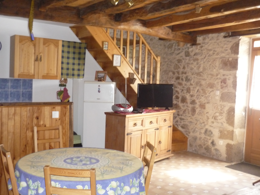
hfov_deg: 49.0
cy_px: 98
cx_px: 130
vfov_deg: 37.7
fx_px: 285
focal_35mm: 38
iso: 400
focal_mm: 6.3
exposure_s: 1/30
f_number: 2.9
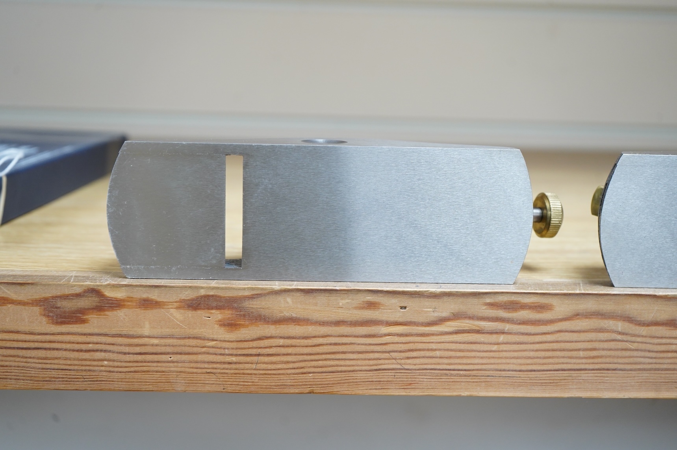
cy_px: 225
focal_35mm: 49
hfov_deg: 40.4
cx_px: 338
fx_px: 921
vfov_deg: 27.5
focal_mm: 49
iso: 2500
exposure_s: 1/80
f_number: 5.6
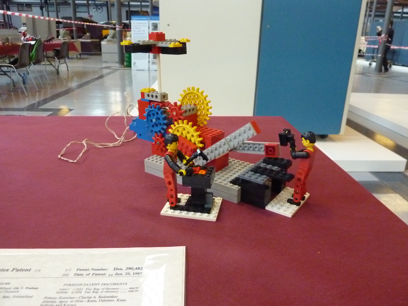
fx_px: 295
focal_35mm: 25
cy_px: 153
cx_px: 204
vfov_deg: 54.9
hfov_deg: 69.4
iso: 800
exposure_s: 1/30
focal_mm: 4.1
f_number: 3.3
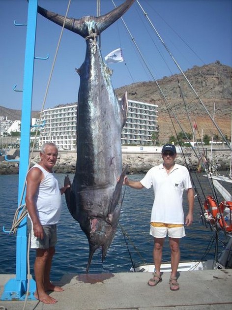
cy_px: 155
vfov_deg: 50.2
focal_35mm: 37
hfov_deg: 38.6
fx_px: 331
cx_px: 116
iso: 64
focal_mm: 6.2
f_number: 5.6
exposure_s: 1/354
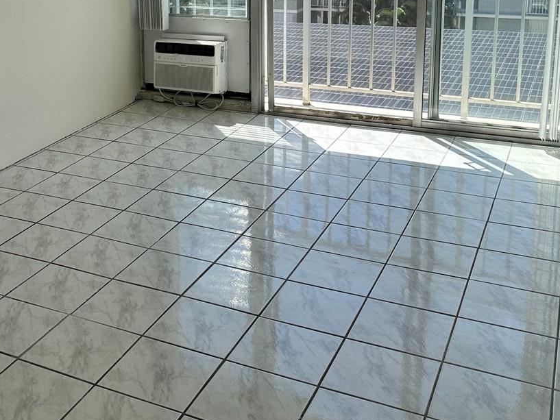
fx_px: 760
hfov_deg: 38.8
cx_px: 110
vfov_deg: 29.9
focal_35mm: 47
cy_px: 67
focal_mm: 6.86
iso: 80
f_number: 1.78
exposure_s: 1/1812
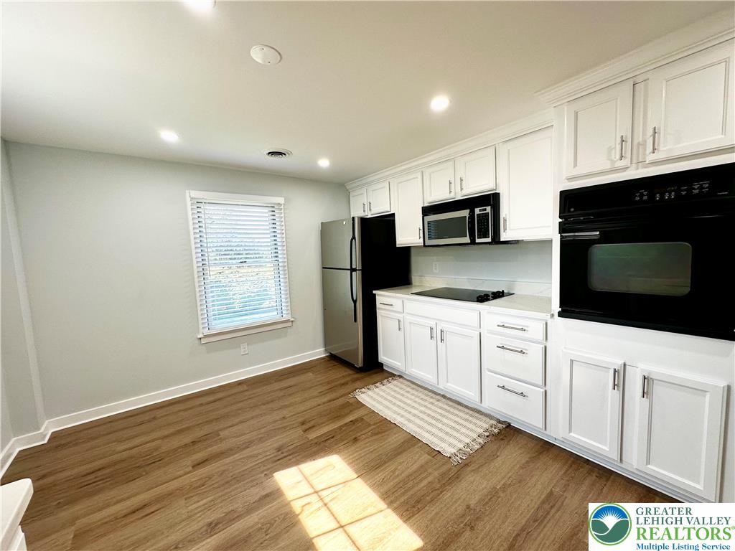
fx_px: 297
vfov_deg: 85.7
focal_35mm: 14
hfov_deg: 102.1
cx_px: 368
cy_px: 276
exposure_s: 1/120
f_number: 2.2
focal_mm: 2.22
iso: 100
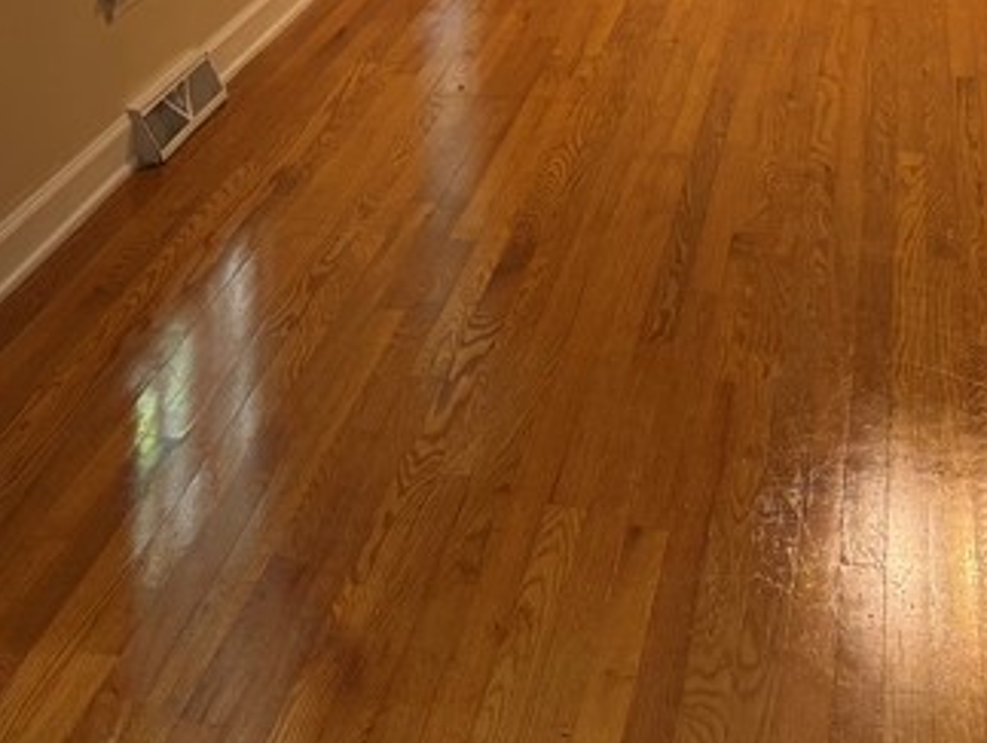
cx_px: 293
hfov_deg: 25.4
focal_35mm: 76
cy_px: -349
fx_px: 2169
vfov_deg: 17.6
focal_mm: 6.76
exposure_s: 1/60
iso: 125
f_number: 1.78
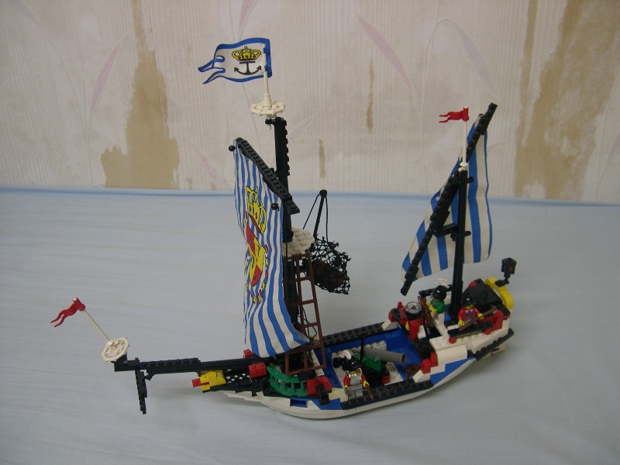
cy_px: 232
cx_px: 310
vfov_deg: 37.7
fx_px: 681
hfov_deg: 49.0
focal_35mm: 38
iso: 100
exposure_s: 1/18.4
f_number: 2.8
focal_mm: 8
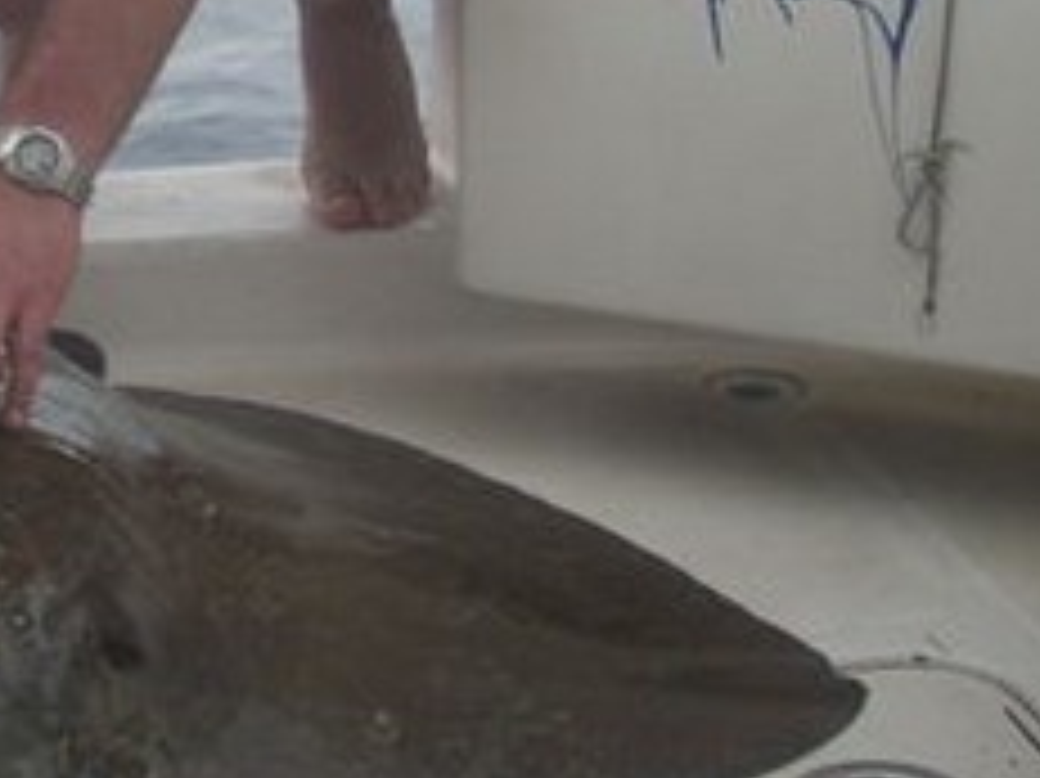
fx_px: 3033
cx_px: -36
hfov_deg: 18.9
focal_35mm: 101
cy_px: -94
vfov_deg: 14.3
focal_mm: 6.2
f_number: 2.8
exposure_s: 1/386
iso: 64
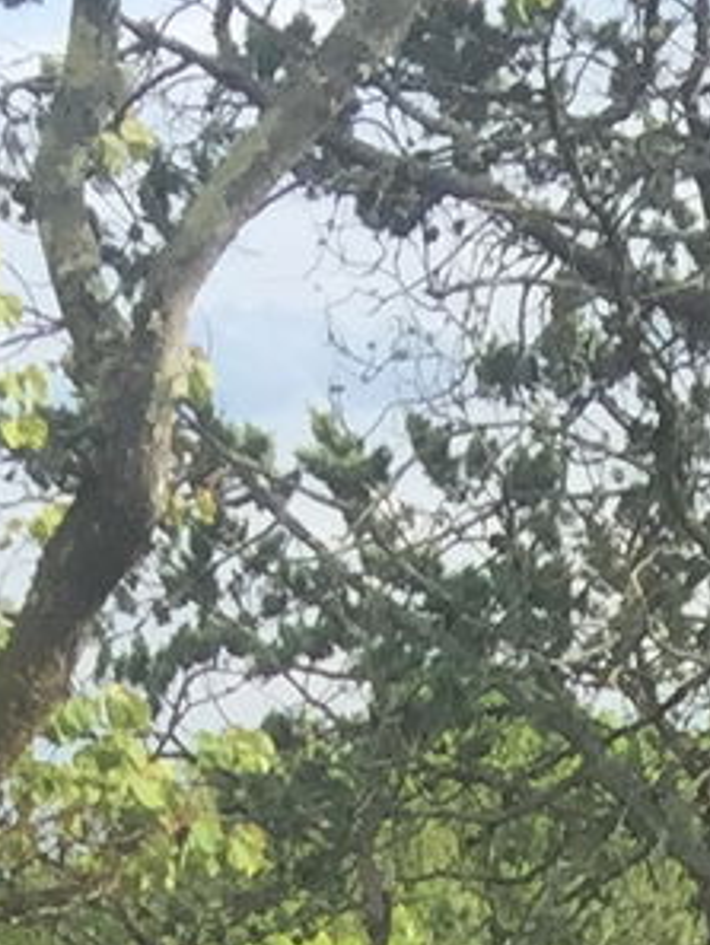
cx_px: 1194
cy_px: 2773
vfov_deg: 8.2
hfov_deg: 7.0
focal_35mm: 208
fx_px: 5684
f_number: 2.2
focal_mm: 4.15
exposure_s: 1/842
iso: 32
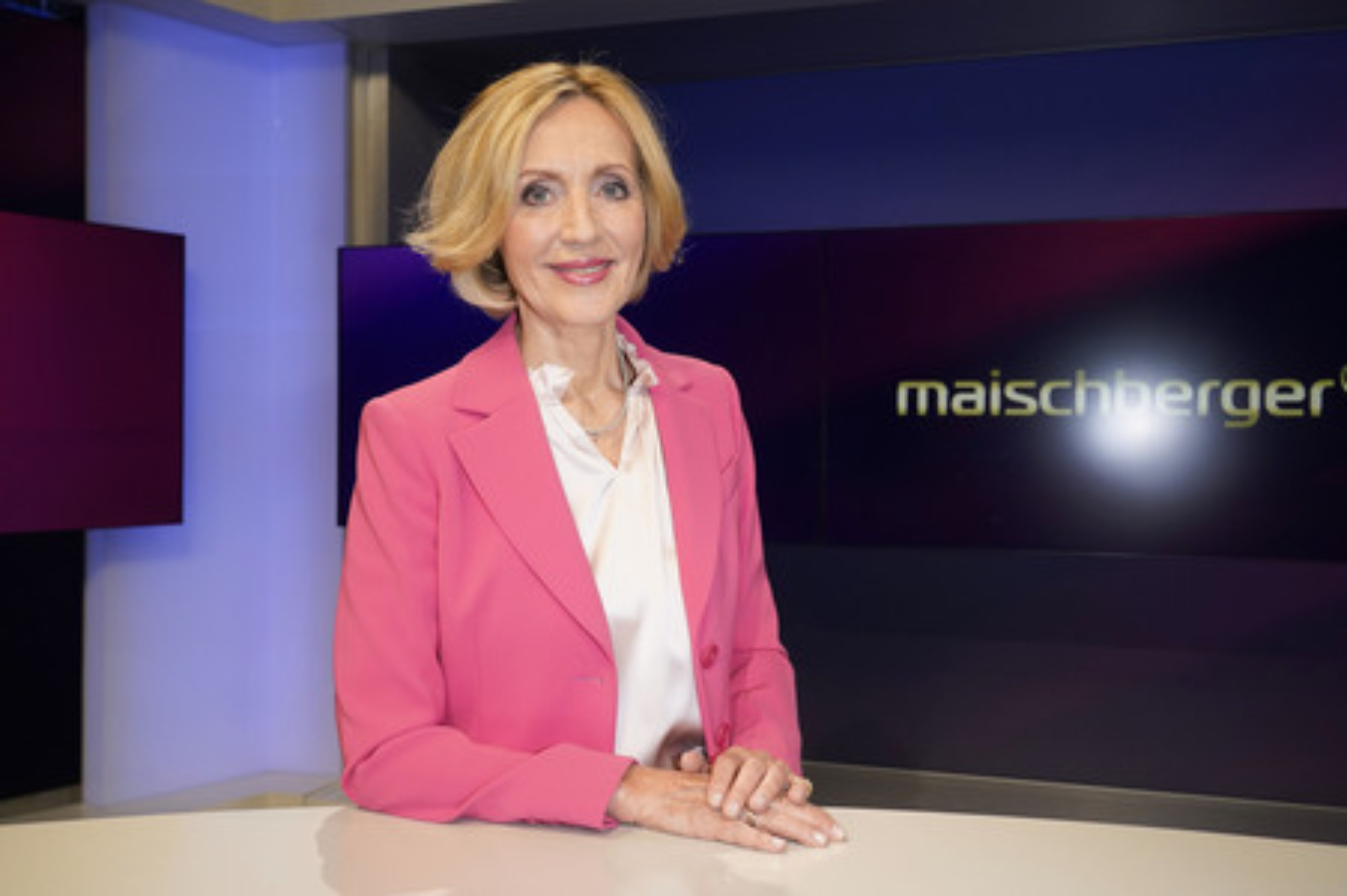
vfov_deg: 41.1
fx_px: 1196
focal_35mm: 32
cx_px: 674
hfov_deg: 58.8
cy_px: 448
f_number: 6.3
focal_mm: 32
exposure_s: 1/160
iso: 2000
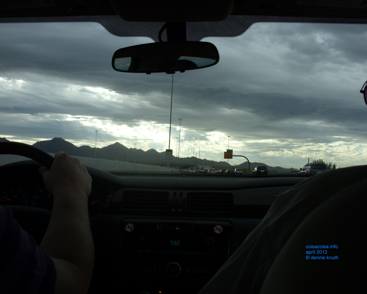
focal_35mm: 40
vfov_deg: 37.3
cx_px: 178
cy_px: 148
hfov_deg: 45.8
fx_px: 434
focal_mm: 6.3
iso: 50
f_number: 4.9
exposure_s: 1/209
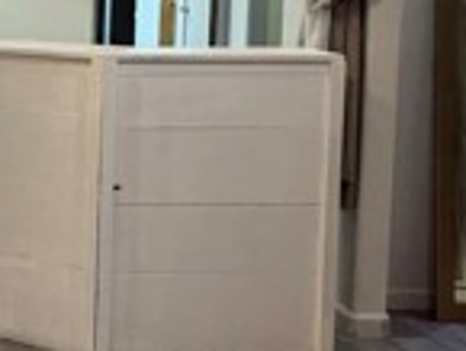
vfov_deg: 14.0
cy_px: 113
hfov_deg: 17.5
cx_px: -129
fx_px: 1428
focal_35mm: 106
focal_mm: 6.76
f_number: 1.78
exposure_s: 1/120
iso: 200
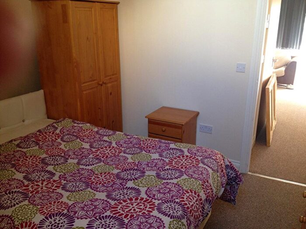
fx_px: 309
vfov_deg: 40.7
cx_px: 153
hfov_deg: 52.6
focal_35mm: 35
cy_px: 114
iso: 80
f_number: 2.4
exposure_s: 1/20
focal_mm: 4.28
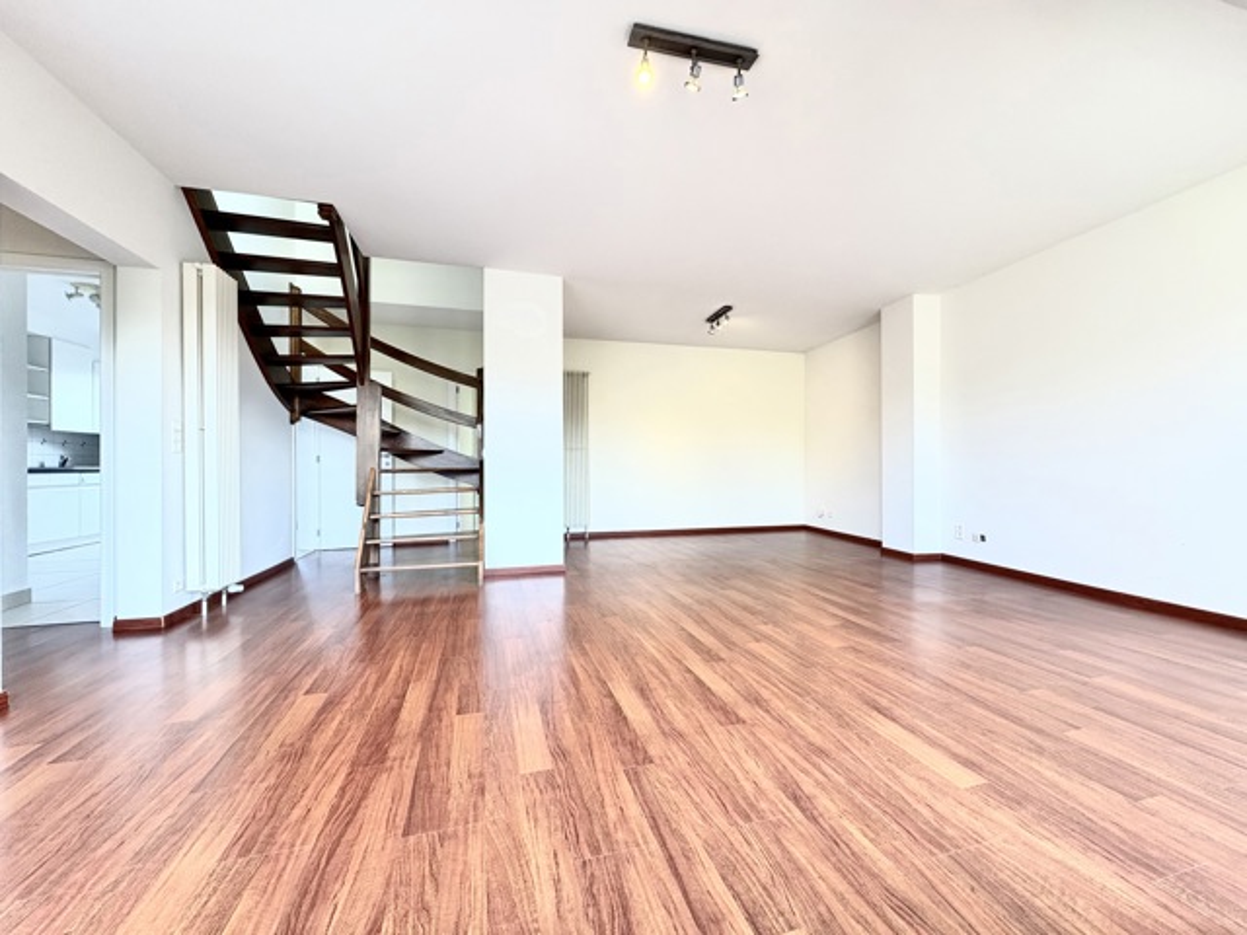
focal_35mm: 14
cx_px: 624
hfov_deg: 102.1
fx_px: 504
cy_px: 468
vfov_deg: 85.7
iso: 250
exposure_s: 1/100
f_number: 2.2
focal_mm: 2.22
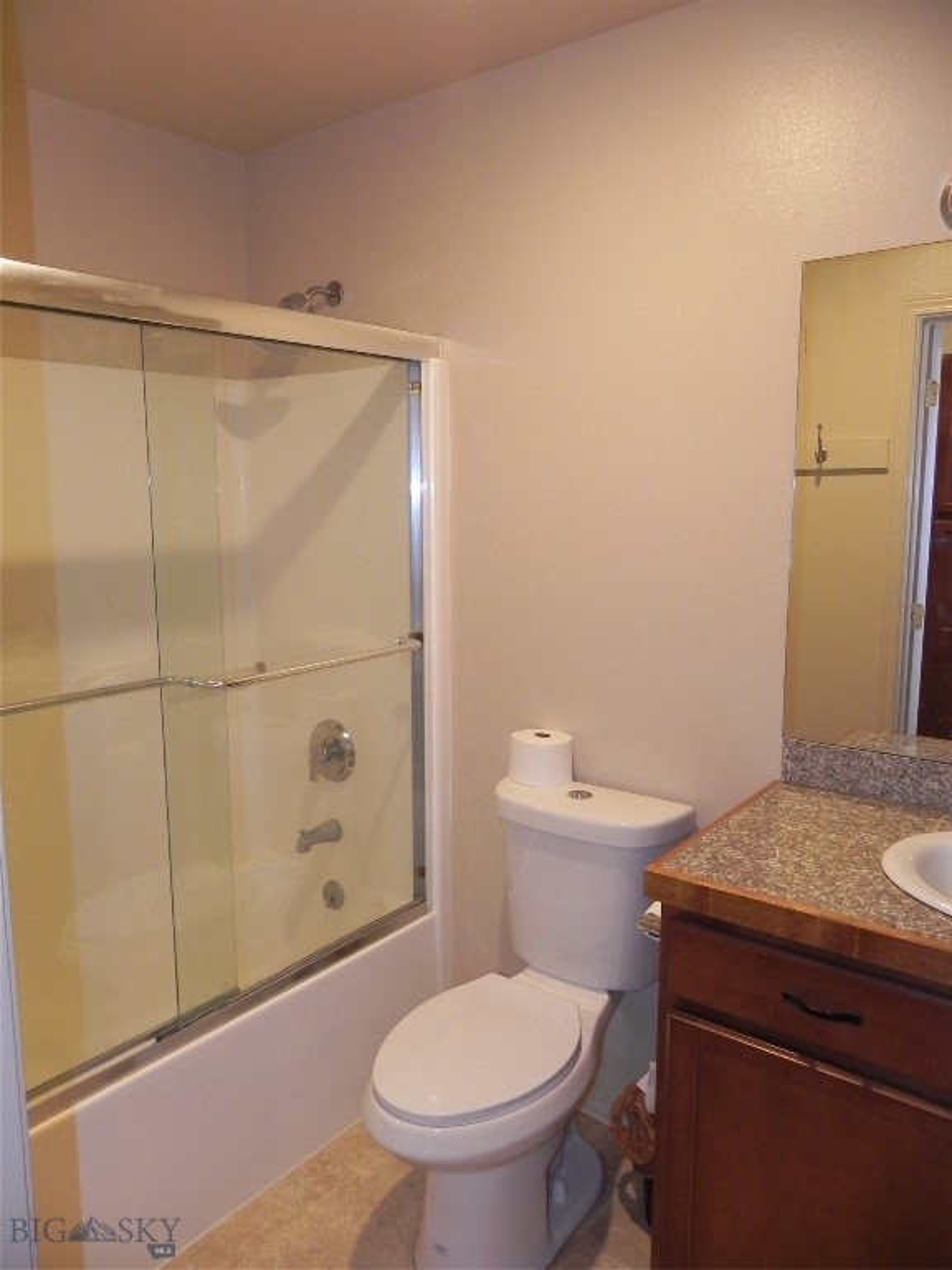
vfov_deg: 67.3
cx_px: 476
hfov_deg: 53.1
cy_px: 635
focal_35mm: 26
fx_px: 953
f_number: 2.8
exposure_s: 1/30
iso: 200
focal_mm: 4.6
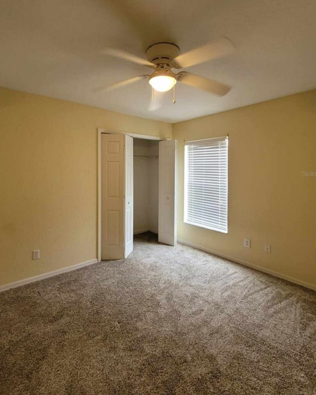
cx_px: 144
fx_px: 187
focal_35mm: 16
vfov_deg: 92.7
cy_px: 173
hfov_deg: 80.2
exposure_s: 1/40
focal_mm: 2.2
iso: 320
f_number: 2.2
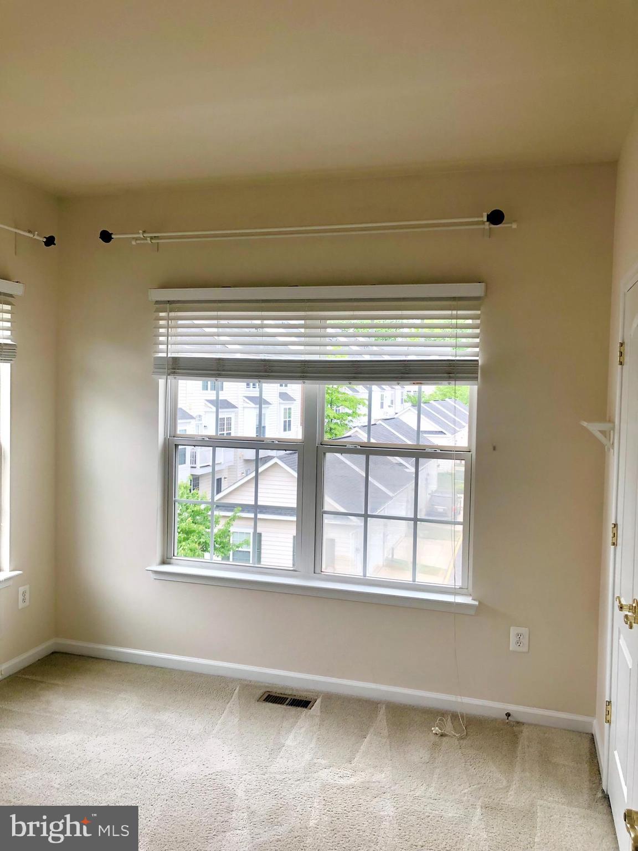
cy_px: 426
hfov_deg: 49.7
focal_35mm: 28
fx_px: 688
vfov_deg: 63.4
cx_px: 319
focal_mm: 4
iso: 20
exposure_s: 1/158
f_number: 1.8
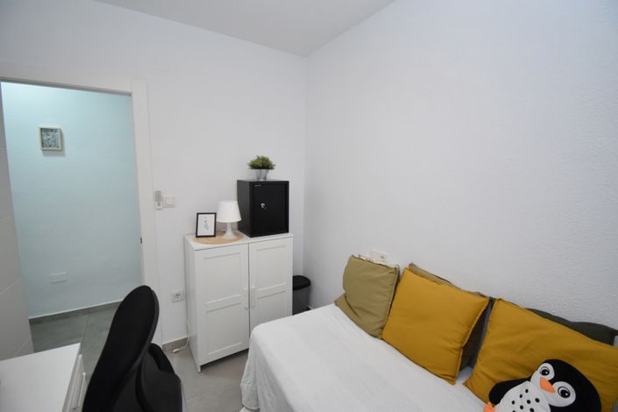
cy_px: 206
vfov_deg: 77.3
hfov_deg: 100.4
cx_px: 309
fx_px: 257
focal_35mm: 15
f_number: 4.5
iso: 900
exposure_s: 1/125
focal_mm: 10
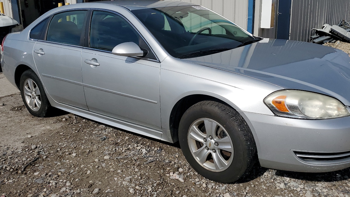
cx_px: 195
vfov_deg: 35.6
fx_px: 306
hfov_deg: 59.3
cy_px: 84
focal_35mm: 33
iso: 51
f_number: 1.5
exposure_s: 1/10000
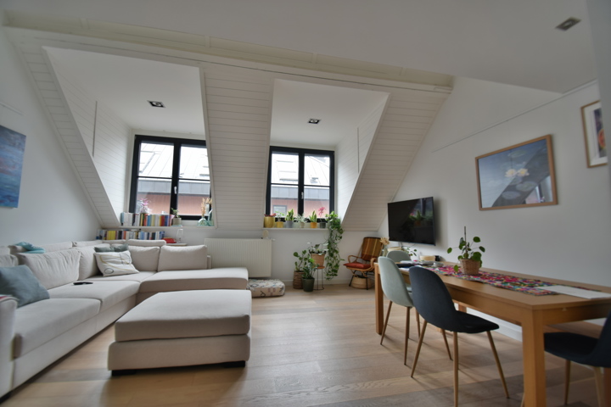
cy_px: 204
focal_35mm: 15
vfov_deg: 77.3
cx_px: 306
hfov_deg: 100.4
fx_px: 255
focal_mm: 10
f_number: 4.5
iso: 100
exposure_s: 1/5
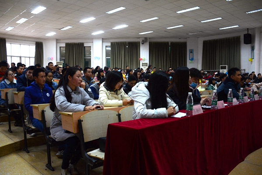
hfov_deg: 61.9
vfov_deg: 43.6
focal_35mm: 30
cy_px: 88
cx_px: 131
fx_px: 218
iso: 800
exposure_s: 1/60
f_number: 4
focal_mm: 20
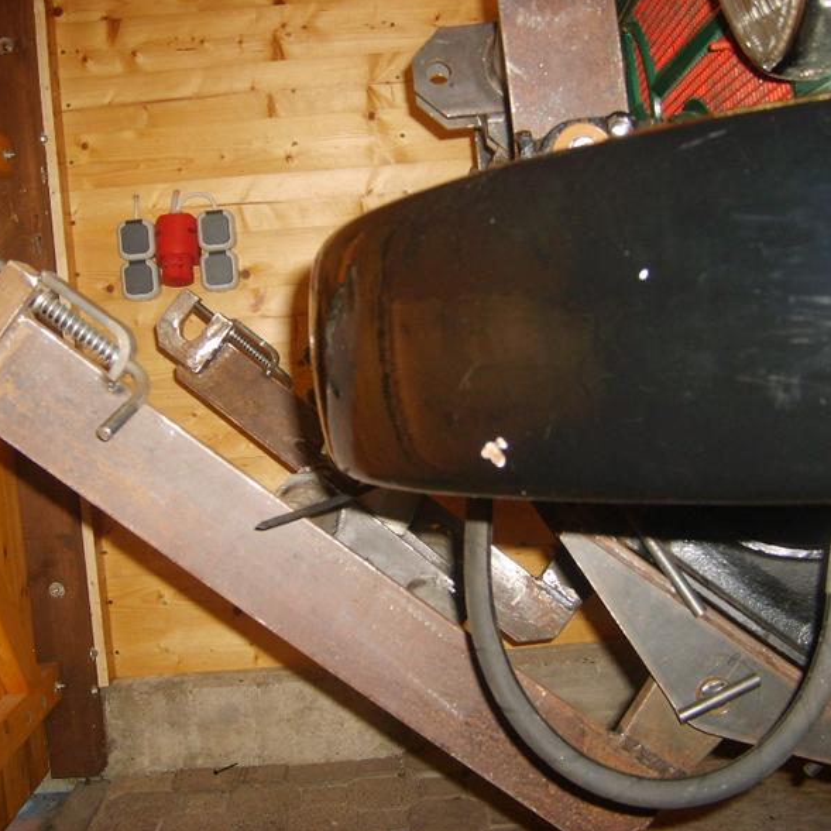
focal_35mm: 42
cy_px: 412
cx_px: 402
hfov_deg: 40.0
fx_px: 1141
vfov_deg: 40.0
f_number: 2.8
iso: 100
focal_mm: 5.8
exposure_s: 1/45
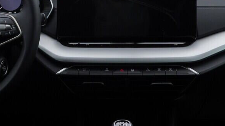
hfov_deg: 22.9
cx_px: 112
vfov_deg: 12.7
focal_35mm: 93
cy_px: -18
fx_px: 555
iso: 125
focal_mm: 24
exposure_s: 1/80
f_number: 4
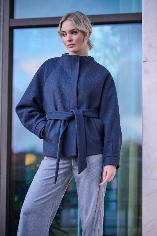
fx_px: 753
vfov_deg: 17.8
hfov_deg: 11.9
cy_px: 118
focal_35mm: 115
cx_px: 78
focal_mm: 115
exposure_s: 1/160
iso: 500
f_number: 4
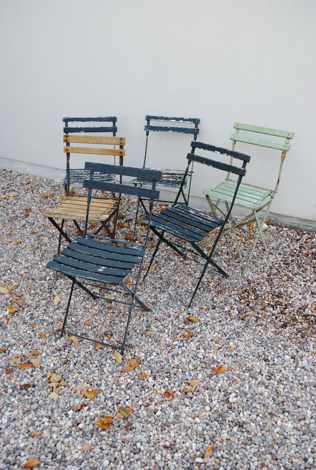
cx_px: 158
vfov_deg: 61.8
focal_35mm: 30
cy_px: 235
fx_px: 393
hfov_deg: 43.8
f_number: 5.6
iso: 180
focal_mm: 20
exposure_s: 1/125
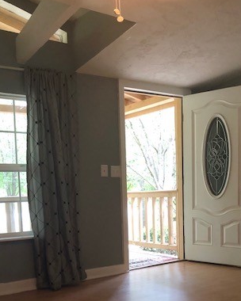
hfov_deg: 32.7
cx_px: 138
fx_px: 410
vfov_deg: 39.0
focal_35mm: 46
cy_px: 234
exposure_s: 1/9
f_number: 1.8
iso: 100
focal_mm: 3.99
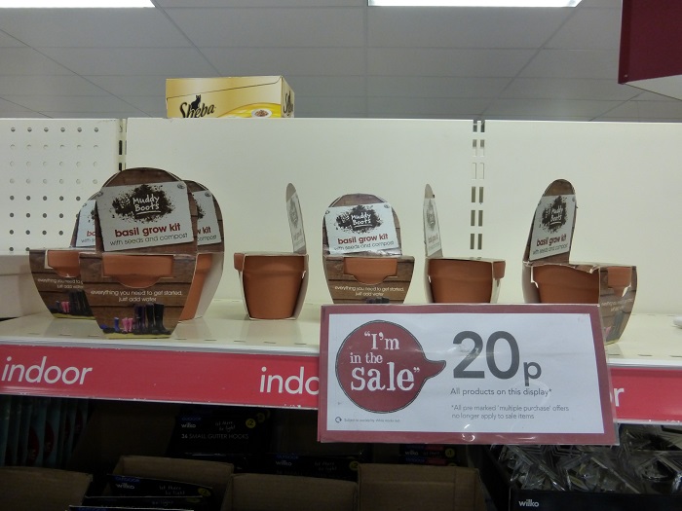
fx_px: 493
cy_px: 256
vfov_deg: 54.9
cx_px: 341
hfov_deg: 69.4
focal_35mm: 25
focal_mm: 4.3
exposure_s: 1/60
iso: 320
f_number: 3.3
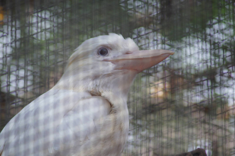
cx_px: 118
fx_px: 2936
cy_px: 78
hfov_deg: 4.6
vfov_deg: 3.1
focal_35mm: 450
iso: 400
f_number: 5.6
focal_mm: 300
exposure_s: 1/100
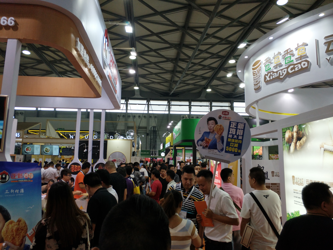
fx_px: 212
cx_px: 166
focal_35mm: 22
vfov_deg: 61.1
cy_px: 125
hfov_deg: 76.4
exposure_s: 1/50
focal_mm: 3.79
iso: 80
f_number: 2
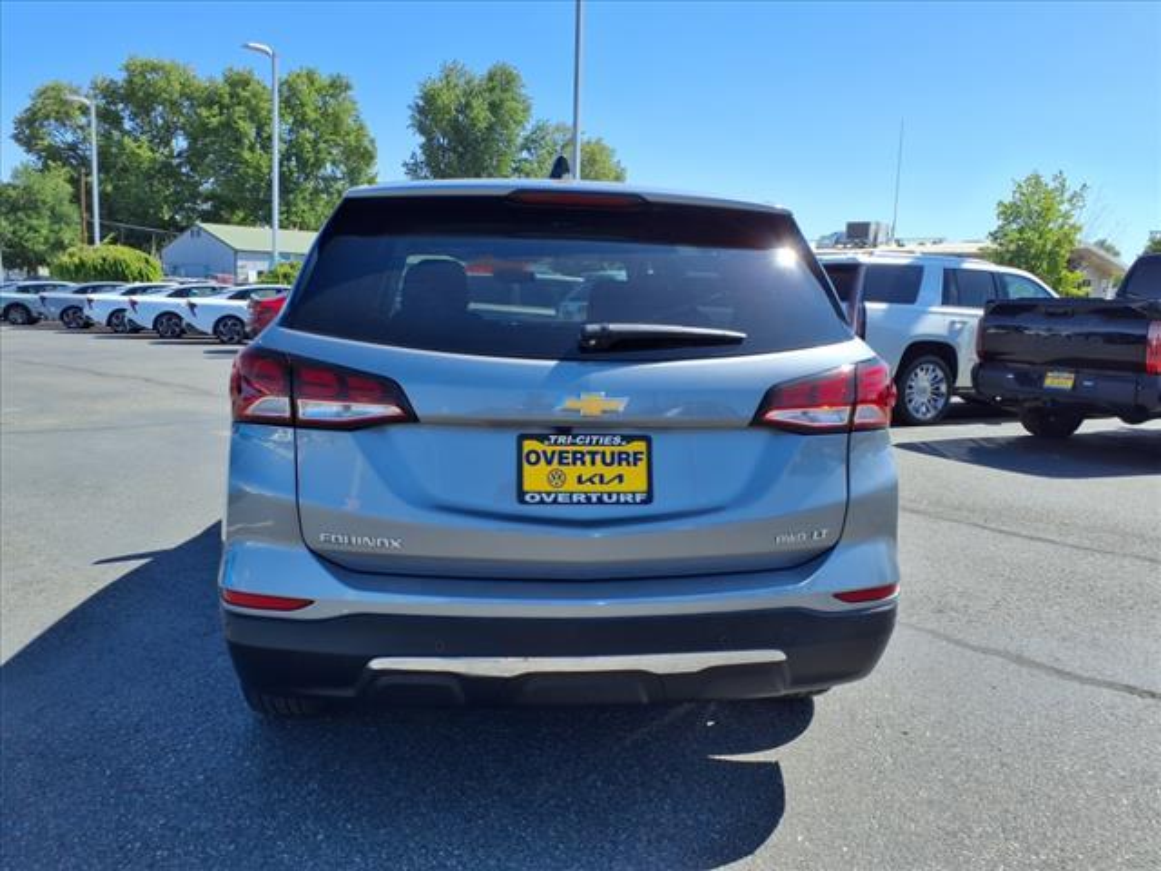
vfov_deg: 51.4
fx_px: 906
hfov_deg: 65.3
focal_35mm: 27
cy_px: 436
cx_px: 580
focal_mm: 3.58
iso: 40
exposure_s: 1/1667
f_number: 1.9
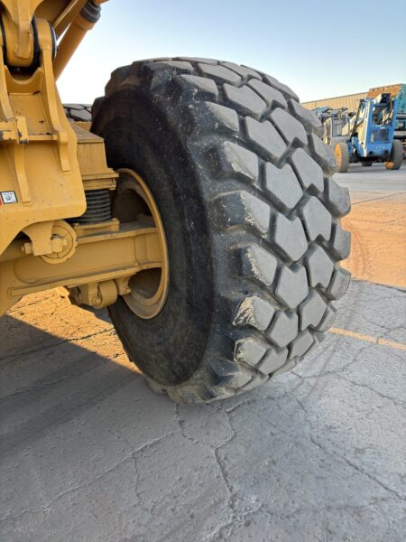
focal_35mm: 26
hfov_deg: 53.1
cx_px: 203
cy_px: 271
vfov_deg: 67.3
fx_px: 407
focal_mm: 5.96
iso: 32
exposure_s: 1/100
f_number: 1.6
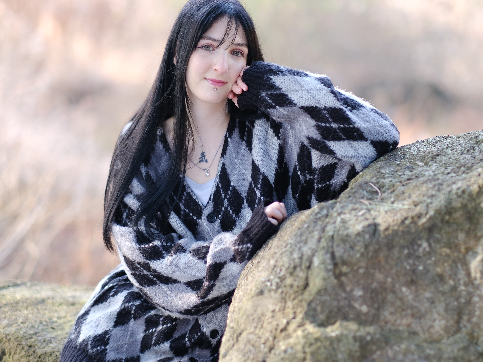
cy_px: 198
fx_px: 1535
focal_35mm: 110
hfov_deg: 17.9
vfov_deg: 13.5
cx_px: 272
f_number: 1.2
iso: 125
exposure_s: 1/250
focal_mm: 56
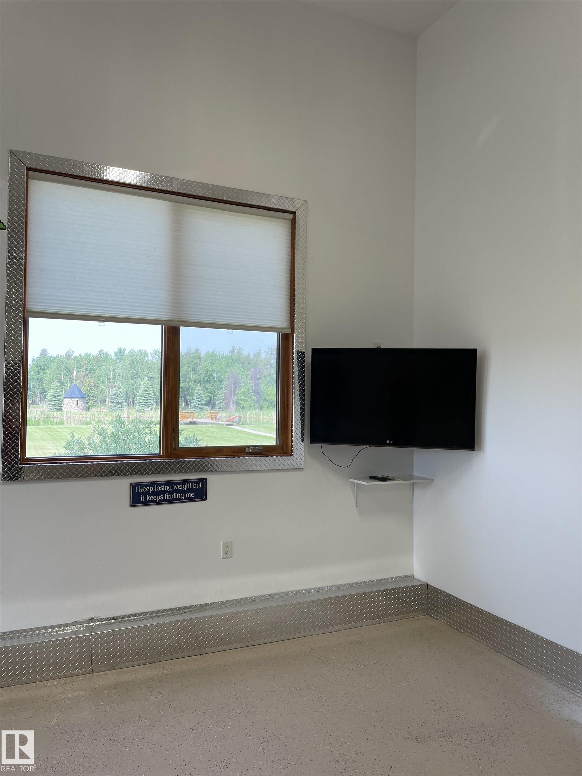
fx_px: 583
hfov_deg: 53.1
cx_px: 291
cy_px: 388
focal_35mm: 26
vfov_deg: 67.3
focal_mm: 4.2
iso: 32
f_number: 1.6
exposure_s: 1/254
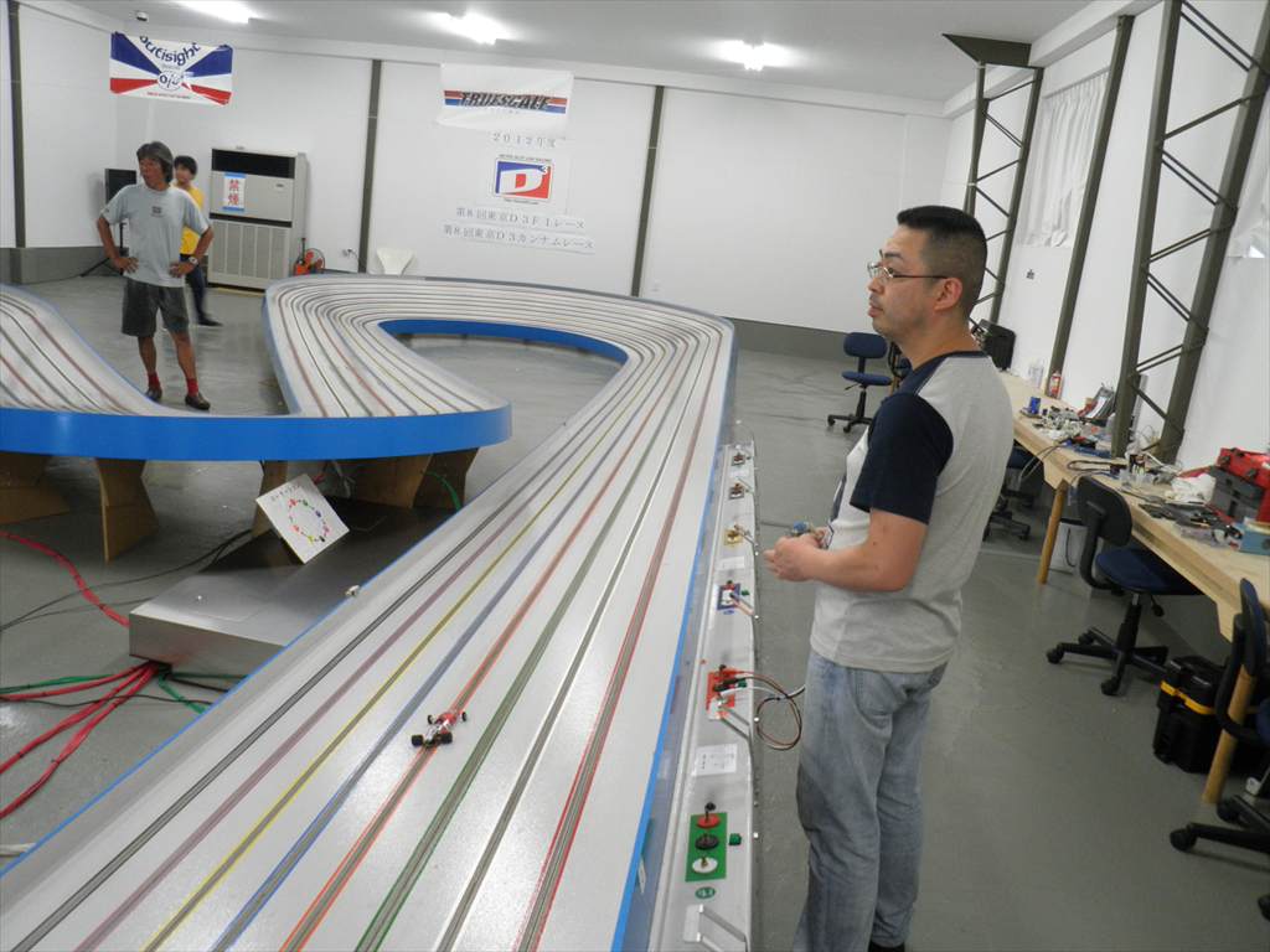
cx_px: 635
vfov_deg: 49.7
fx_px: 1027
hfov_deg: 63.4
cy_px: 476
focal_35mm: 28
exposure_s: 1/20
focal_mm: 5
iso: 200
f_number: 3.2
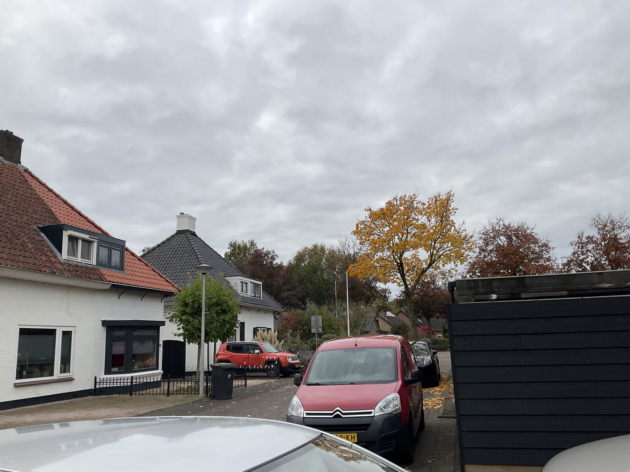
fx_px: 528
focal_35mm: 29
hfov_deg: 61.7
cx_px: 315
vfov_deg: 48.2
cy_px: 236
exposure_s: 1/898
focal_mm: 3
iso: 16
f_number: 1.8
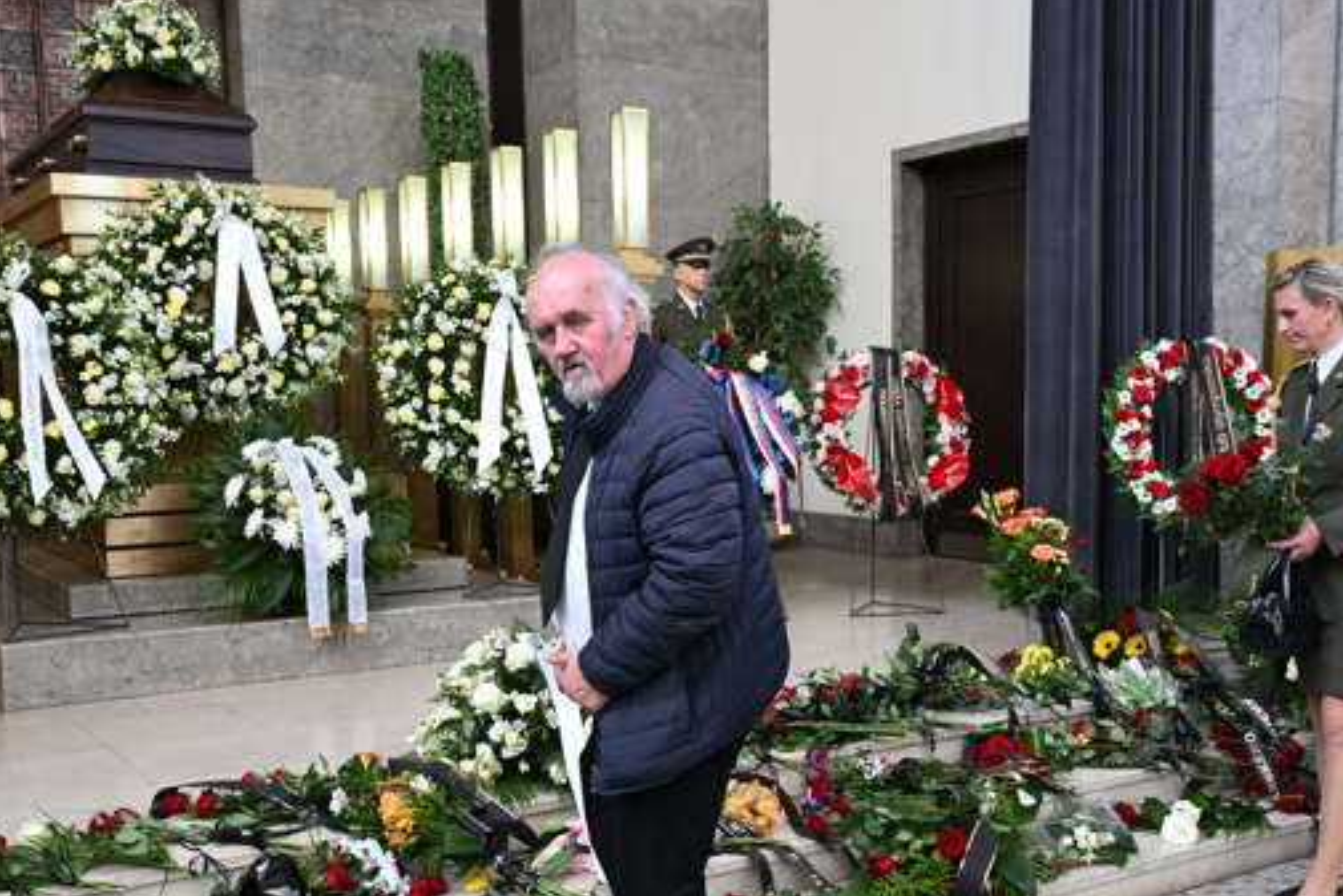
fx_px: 1530
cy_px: 598
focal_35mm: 41
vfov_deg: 32.4
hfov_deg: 47.4
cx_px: 691
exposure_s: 1/250
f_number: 5
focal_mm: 30
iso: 4000
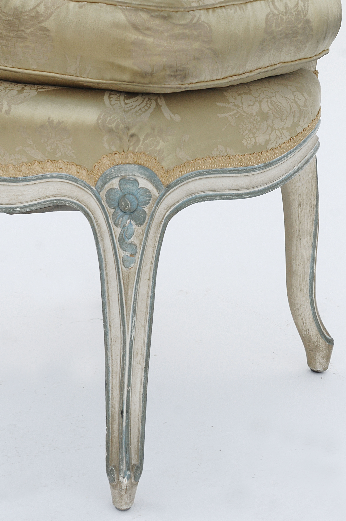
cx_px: 173
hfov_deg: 18.9
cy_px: 260
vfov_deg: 28.1
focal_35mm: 72
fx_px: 1041
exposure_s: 1/125
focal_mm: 48
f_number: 7.1
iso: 400
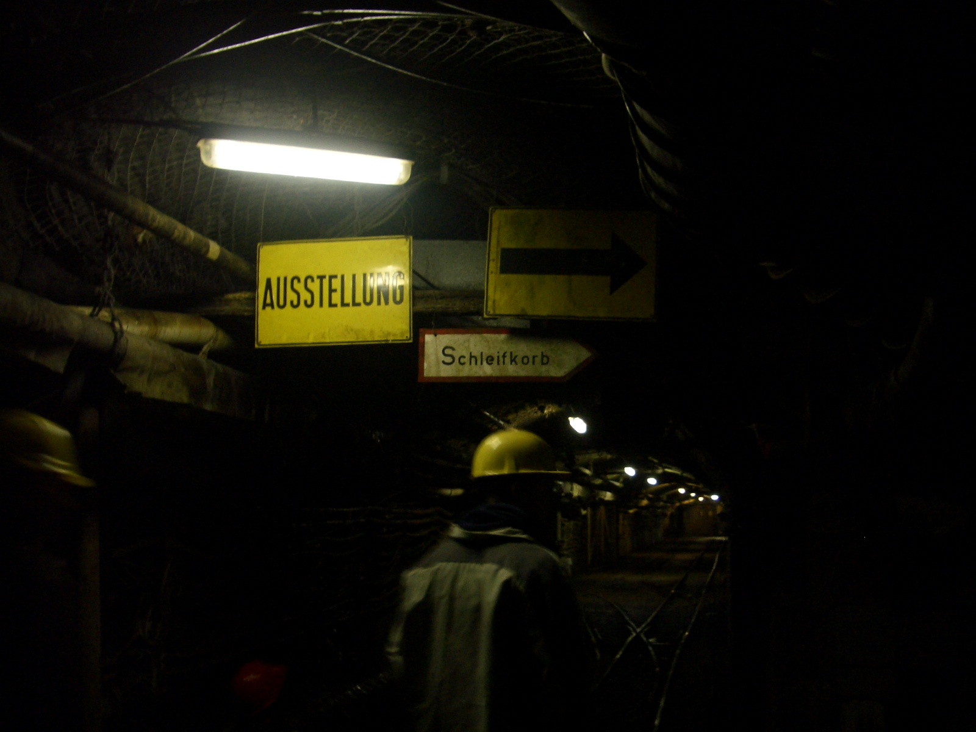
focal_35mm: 35
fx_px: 987
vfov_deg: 40.7
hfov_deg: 52.6
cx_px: 488
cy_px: 366
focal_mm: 5.8
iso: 100
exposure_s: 1/8
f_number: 2.6
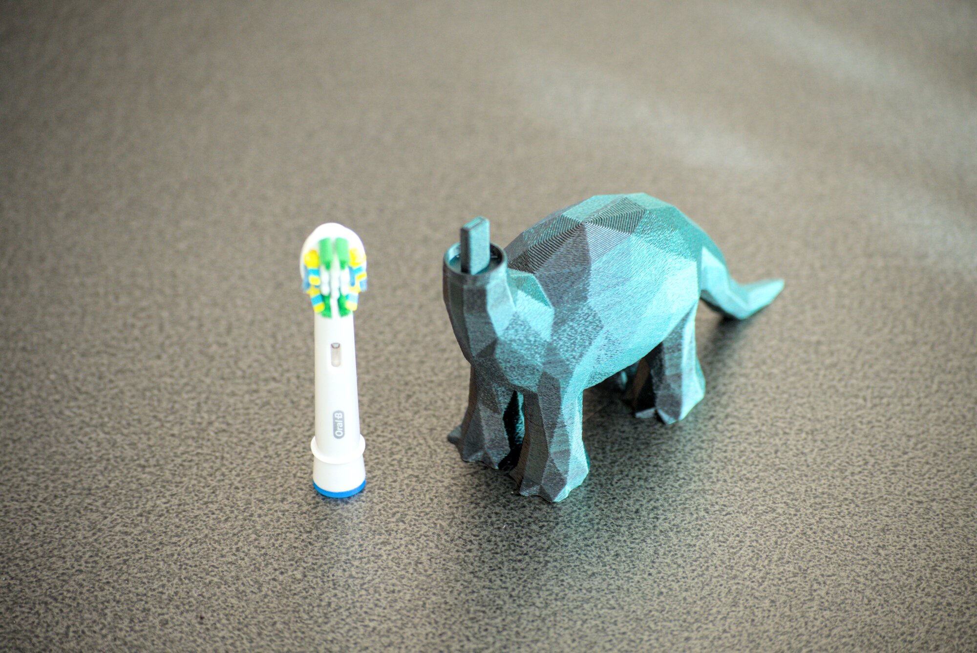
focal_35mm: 142
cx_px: 488
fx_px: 3856
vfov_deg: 9.7
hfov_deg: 14.4
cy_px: 326
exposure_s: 1/125
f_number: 4.2
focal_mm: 95
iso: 720
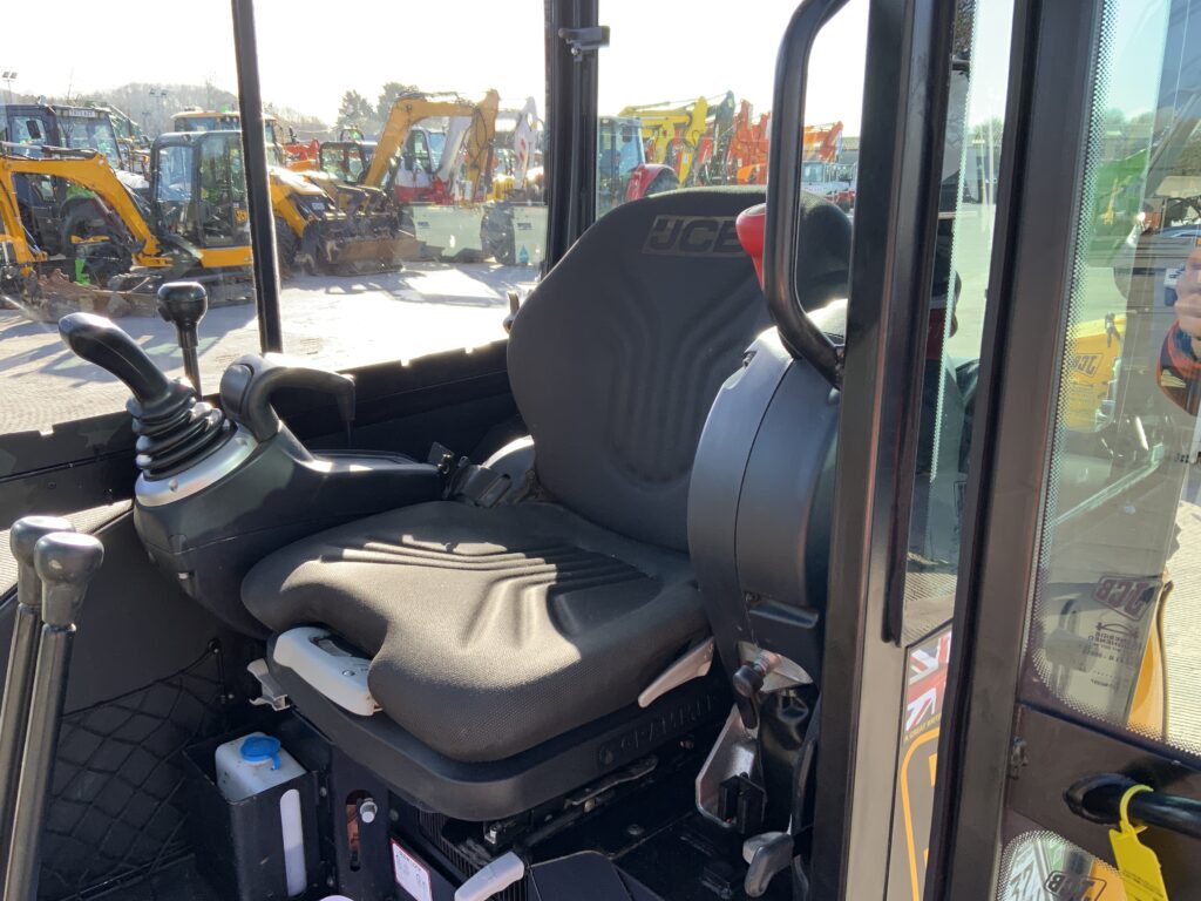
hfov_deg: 61.7
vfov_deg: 48.2
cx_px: 600
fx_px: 1006
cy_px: 450
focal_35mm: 29
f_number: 1.8
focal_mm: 3
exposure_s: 1/253
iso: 16
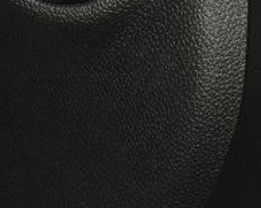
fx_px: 2509
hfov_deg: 5.9
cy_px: 37
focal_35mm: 325
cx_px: 266
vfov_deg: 4.8
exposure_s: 1/125
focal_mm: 70
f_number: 8
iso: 100
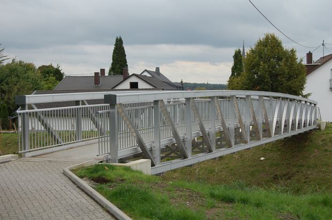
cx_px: 166
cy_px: 110
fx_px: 553
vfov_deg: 22.6
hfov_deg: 33.4
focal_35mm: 60
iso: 200
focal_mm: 40
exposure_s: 1/200
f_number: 8
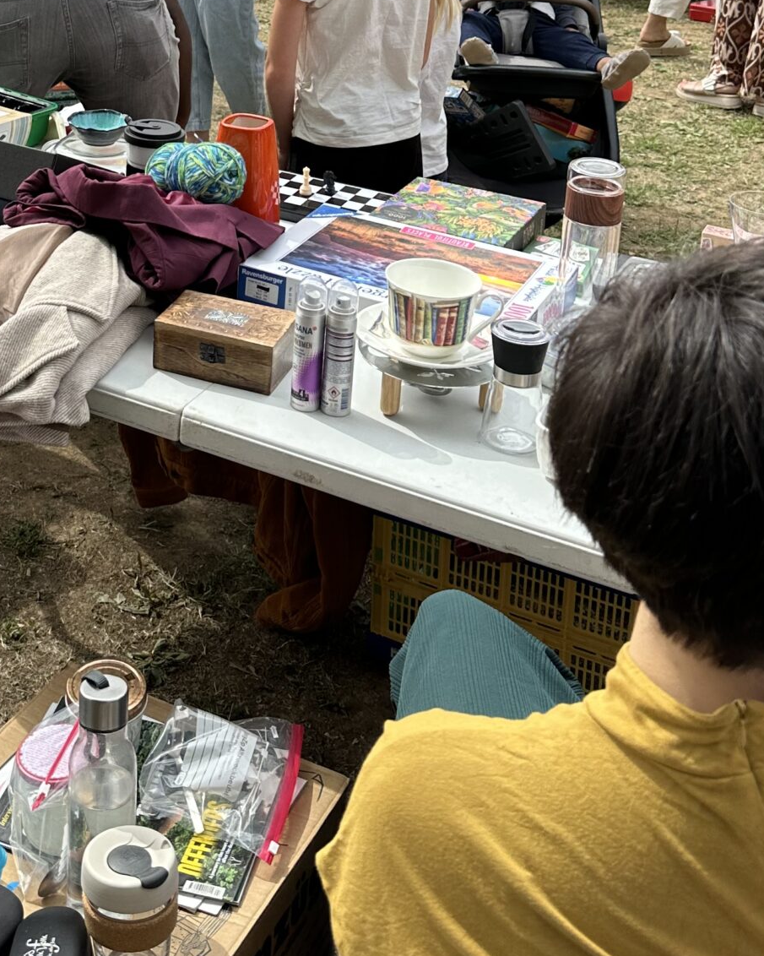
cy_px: 55
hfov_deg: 28.1
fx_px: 1499
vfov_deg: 33.1
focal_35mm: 53
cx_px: 167
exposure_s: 1/1812
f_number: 1.78
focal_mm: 6.86
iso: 80
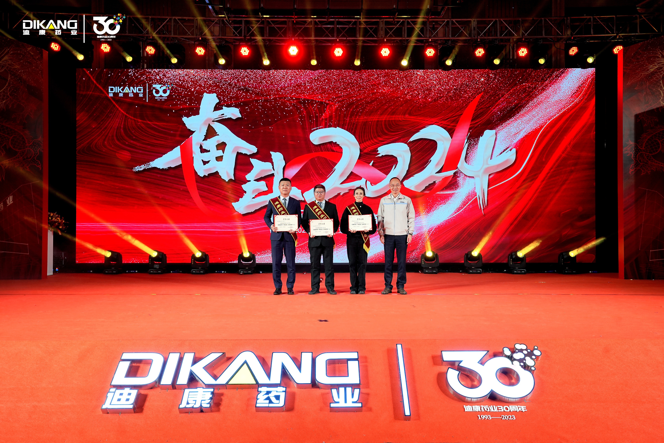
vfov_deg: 43.6
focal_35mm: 30
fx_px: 553
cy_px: 222
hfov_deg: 61.9
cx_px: 332
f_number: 6.3
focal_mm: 30
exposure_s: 1/80
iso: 800
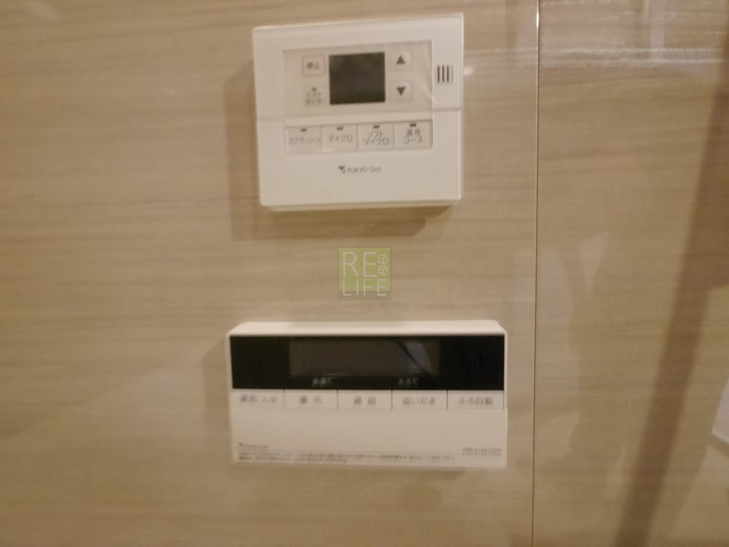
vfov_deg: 78.1
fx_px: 337
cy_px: 274
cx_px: 364
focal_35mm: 16
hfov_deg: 94.5
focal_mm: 8
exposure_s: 1/3.2
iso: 3200
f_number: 18
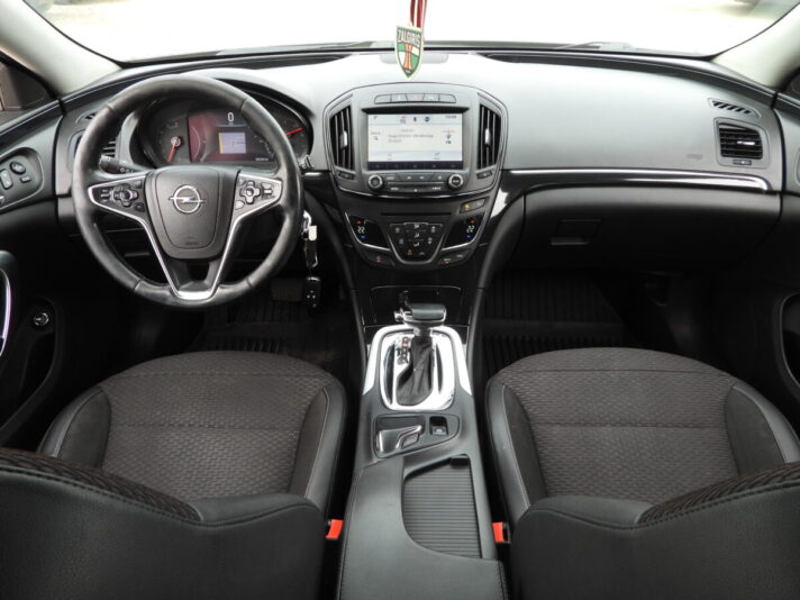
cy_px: 300
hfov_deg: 71.6
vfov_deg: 56.8
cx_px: 400
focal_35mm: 24
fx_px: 555
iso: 100
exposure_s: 1/80
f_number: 2.8
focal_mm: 4.3
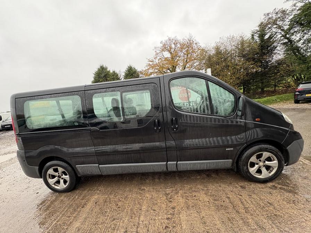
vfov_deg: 85.7
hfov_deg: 102.1
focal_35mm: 14
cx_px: 156
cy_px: 116
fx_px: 126
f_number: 2.2
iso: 125
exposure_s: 1/99
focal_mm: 2.22
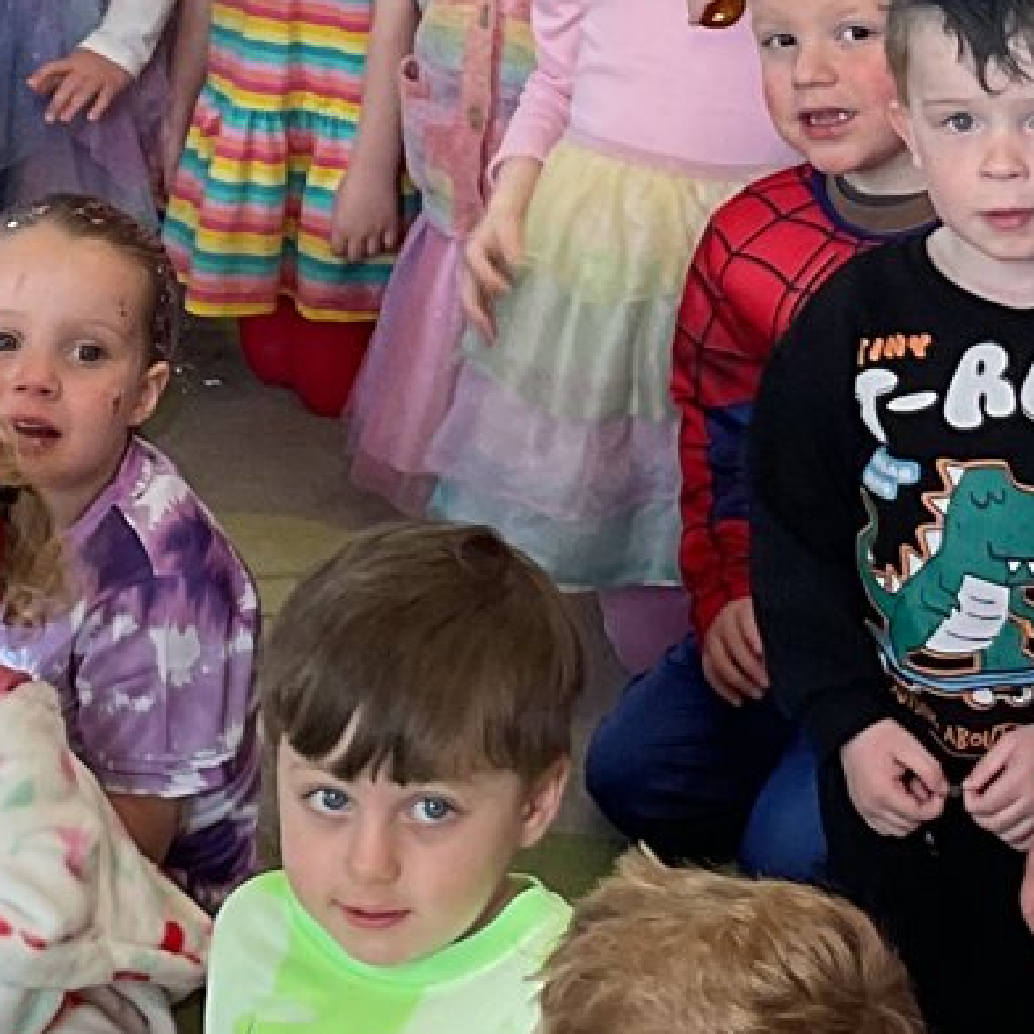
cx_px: 855
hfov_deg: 13.0
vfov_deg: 12.6
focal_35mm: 134
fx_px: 4528
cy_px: -285
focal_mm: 3
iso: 64
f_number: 1.8
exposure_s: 1/100
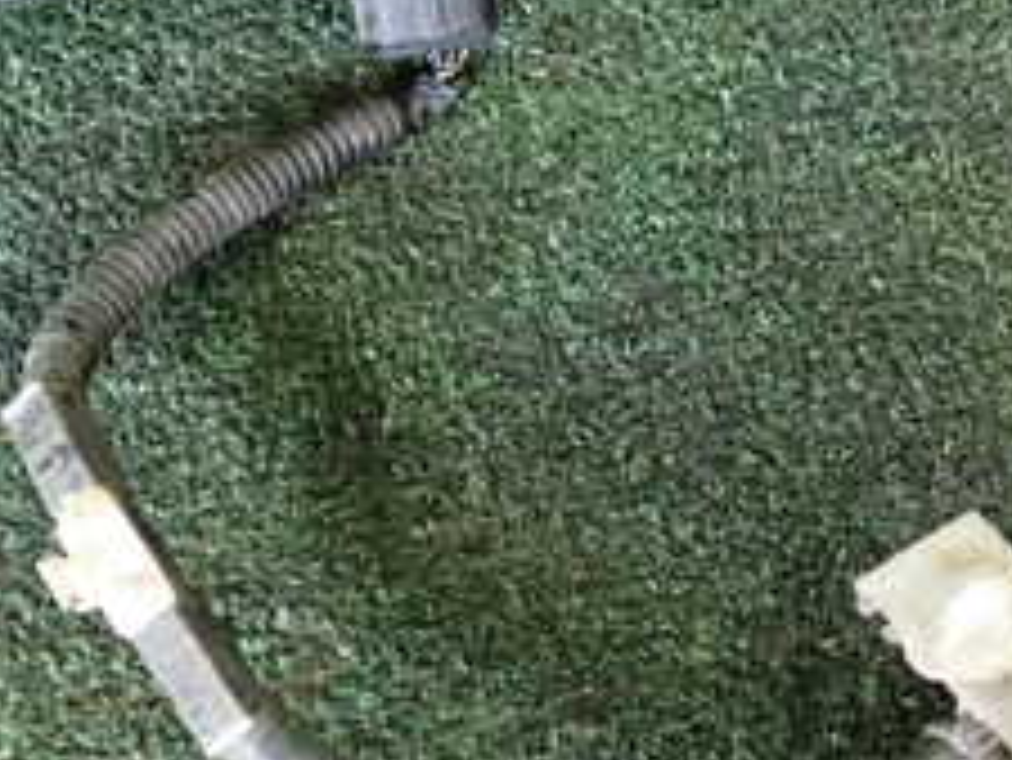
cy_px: 18
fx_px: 2340
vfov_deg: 18.0
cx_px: 337
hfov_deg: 24.3
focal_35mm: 80
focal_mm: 5.4
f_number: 2.3
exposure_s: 1/30
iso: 500
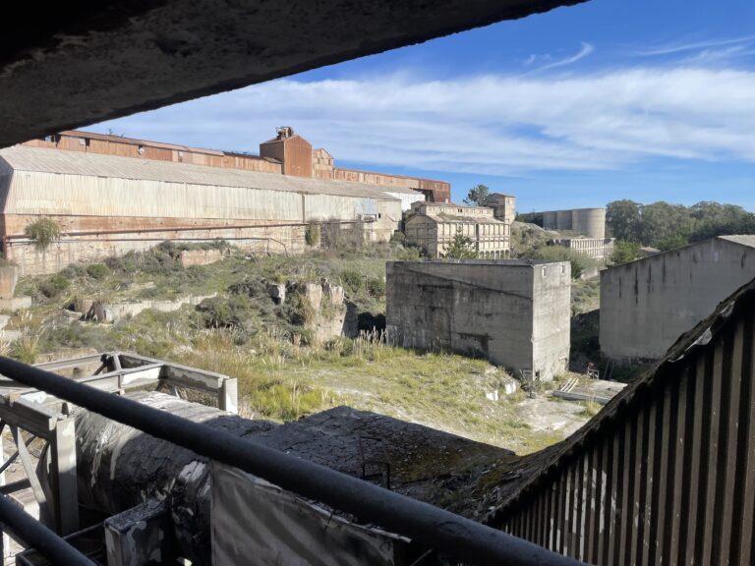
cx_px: 378
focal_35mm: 26
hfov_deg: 67.3
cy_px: 283
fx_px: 567
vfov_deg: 53.1
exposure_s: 1/3731
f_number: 1.6
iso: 32
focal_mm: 4.2
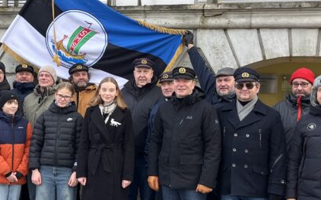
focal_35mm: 68
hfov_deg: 29.7
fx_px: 595
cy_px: 70
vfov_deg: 19.1
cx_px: 77
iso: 50
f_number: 1.6
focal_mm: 5.1
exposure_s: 1/122
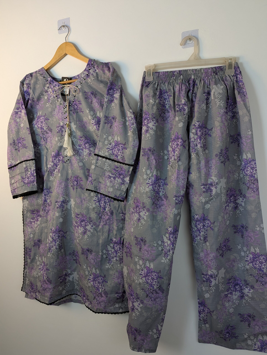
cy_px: 178
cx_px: 134
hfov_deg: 56.9
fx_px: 246
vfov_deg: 71.5
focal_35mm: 24
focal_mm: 6.81
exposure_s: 1/439
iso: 43
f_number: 1.85
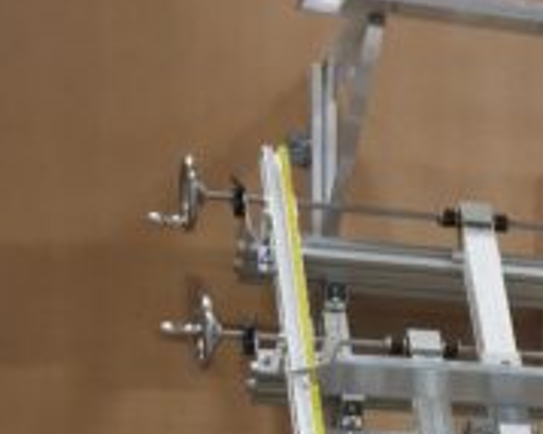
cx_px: 406
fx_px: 1365
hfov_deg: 22.3
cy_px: 880
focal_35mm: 85
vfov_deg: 14.7
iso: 320
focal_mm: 4.3
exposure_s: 1/50
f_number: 1.5
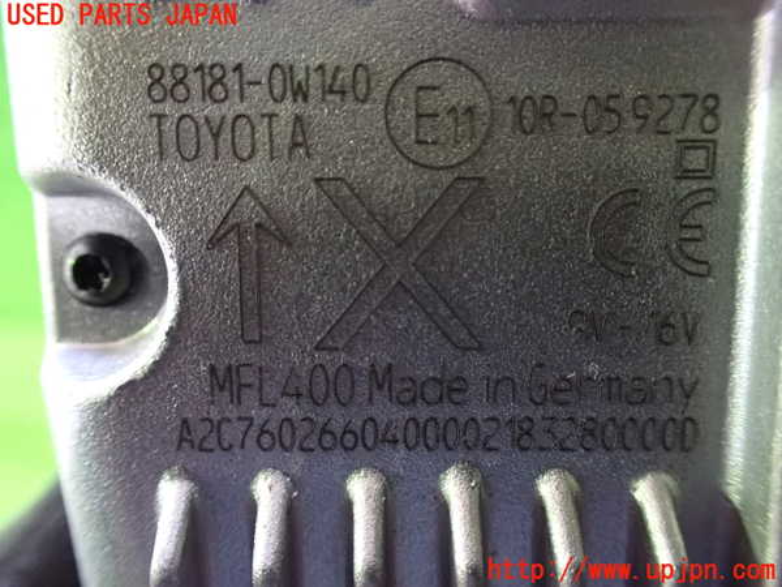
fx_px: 678
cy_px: 294
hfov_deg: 60.0
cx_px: 391
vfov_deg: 46.8
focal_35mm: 30
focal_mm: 5.4
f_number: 2.3
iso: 1600
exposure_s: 1/13
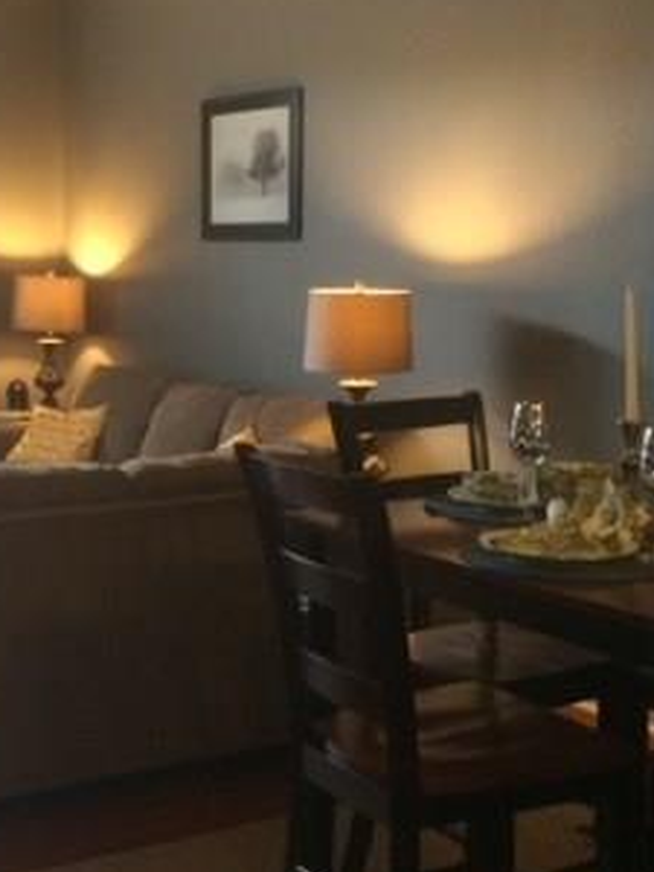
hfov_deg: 22.9
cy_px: 448
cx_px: 238
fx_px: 1612
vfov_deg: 30.3
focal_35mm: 64
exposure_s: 1/30
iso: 250
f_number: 2.2
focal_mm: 4.12
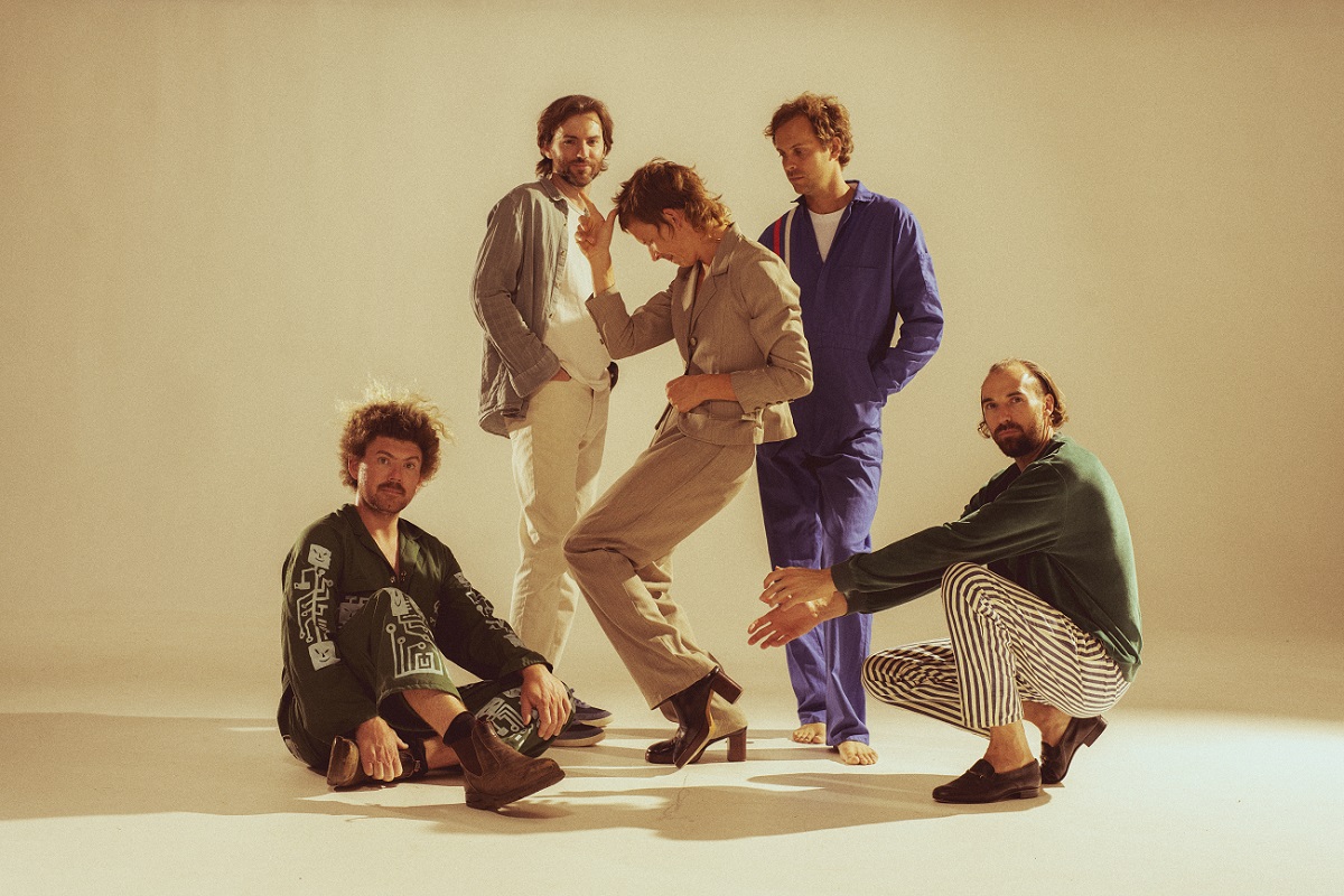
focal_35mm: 50
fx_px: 1867
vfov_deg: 27.0
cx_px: 672
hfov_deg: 39.6
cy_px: 448
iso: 100
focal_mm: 50
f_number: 5
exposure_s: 1/160
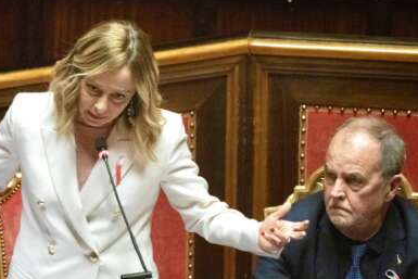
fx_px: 7236
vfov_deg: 2.2
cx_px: 139
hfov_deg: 3.3
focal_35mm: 623
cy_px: 142
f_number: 5.6
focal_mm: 400
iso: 10000
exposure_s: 1/160
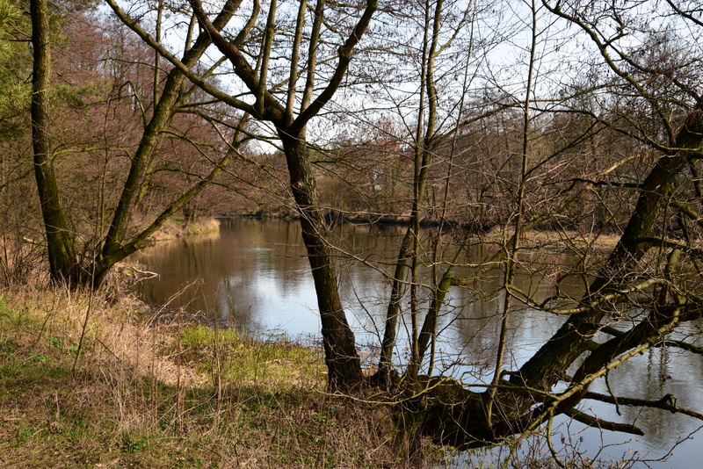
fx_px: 879
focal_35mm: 45
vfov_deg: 29.9
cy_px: 234
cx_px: 352
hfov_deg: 43.6
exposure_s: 1/160
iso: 400
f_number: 9
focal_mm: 30
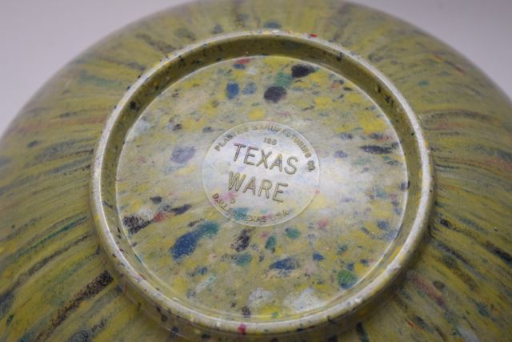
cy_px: 171
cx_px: 256
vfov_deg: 16.6
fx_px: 1174
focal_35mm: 82
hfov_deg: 24.6
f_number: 5.6
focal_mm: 55
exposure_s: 1/100
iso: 1600
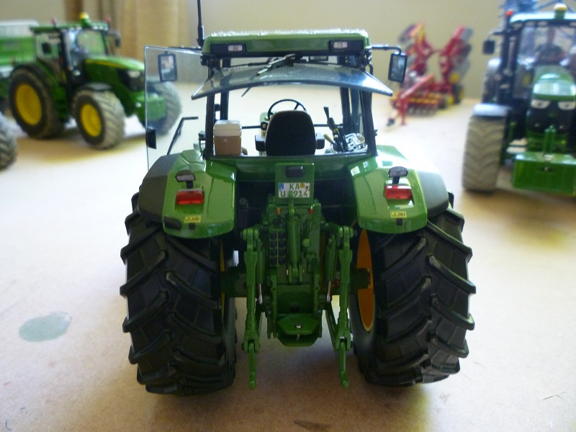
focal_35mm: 29
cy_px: 216
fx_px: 483
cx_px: 288
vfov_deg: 48.2
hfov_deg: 61.7
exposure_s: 1/15
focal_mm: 5.2
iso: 400
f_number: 3.3
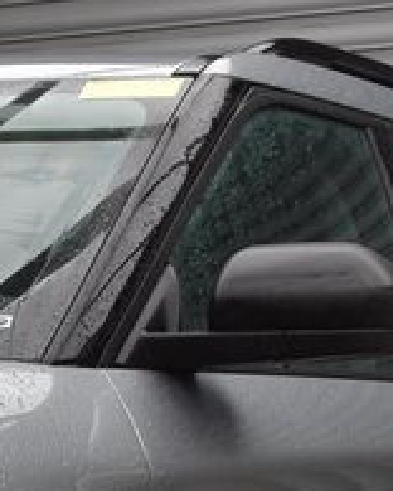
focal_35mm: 229
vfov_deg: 8.3
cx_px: -411
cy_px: 721
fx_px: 3336
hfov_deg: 6.5
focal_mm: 31
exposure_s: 1/80
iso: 400
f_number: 9
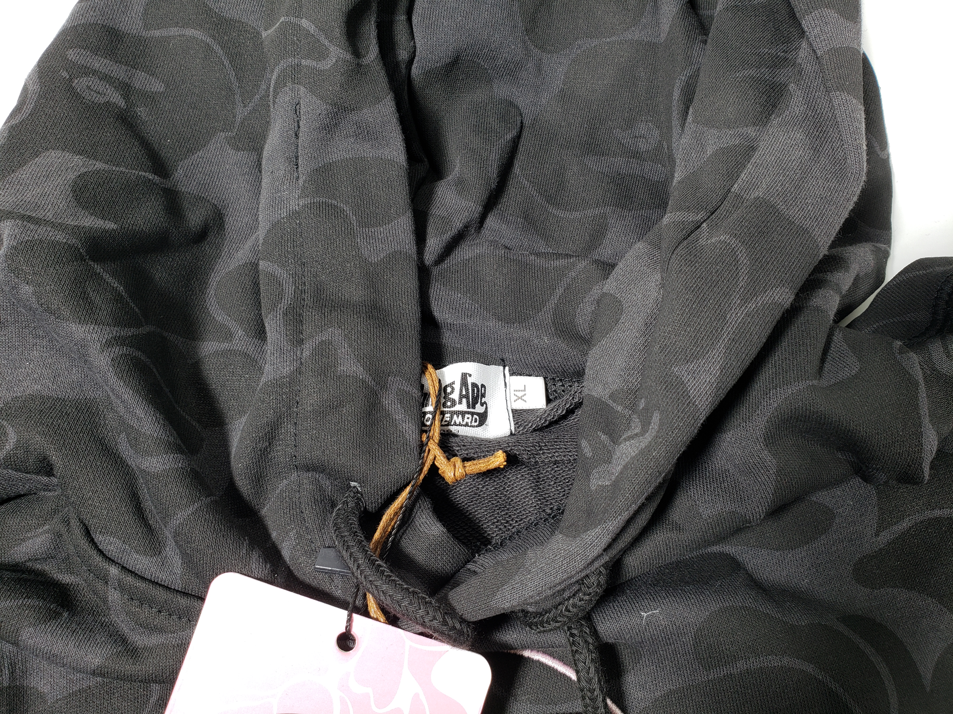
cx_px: 476
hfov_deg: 67.3
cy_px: 357
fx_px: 716
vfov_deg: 53.1
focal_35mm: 26
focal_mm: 4.3
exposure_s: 1/50
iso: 50
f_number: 2.4
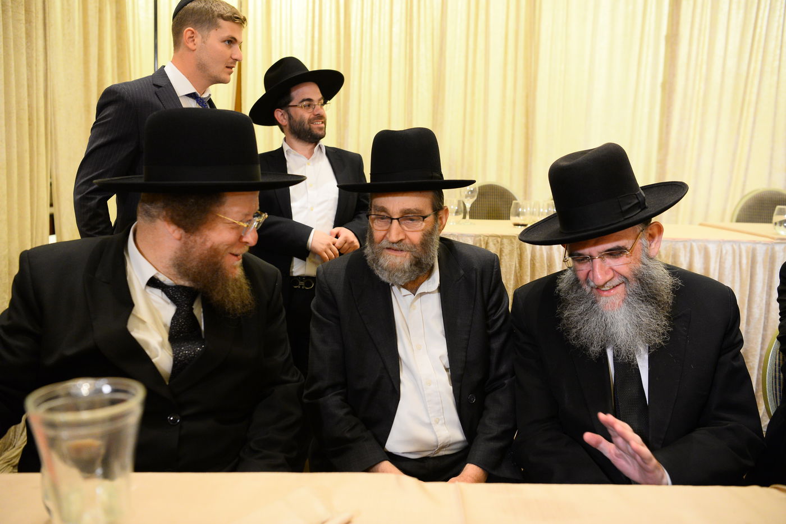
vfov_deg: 38.9
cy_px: 262
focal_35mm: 34
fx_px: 742
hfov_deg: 55.8
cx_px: 393
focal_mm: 34
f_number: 3.5
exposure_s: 1/160
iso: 2500
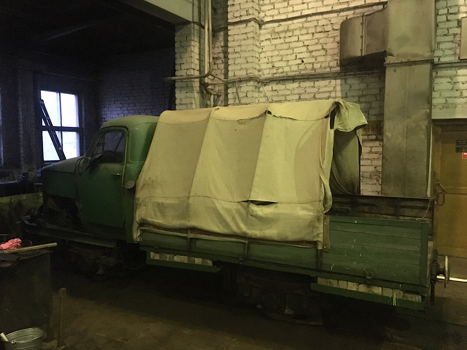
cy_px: 175
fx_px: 391
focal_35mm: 29
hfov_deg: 61.7
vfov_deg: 48.2
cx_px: 234
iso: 1000
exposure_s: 1/17
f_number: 2.2
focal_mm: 4.15
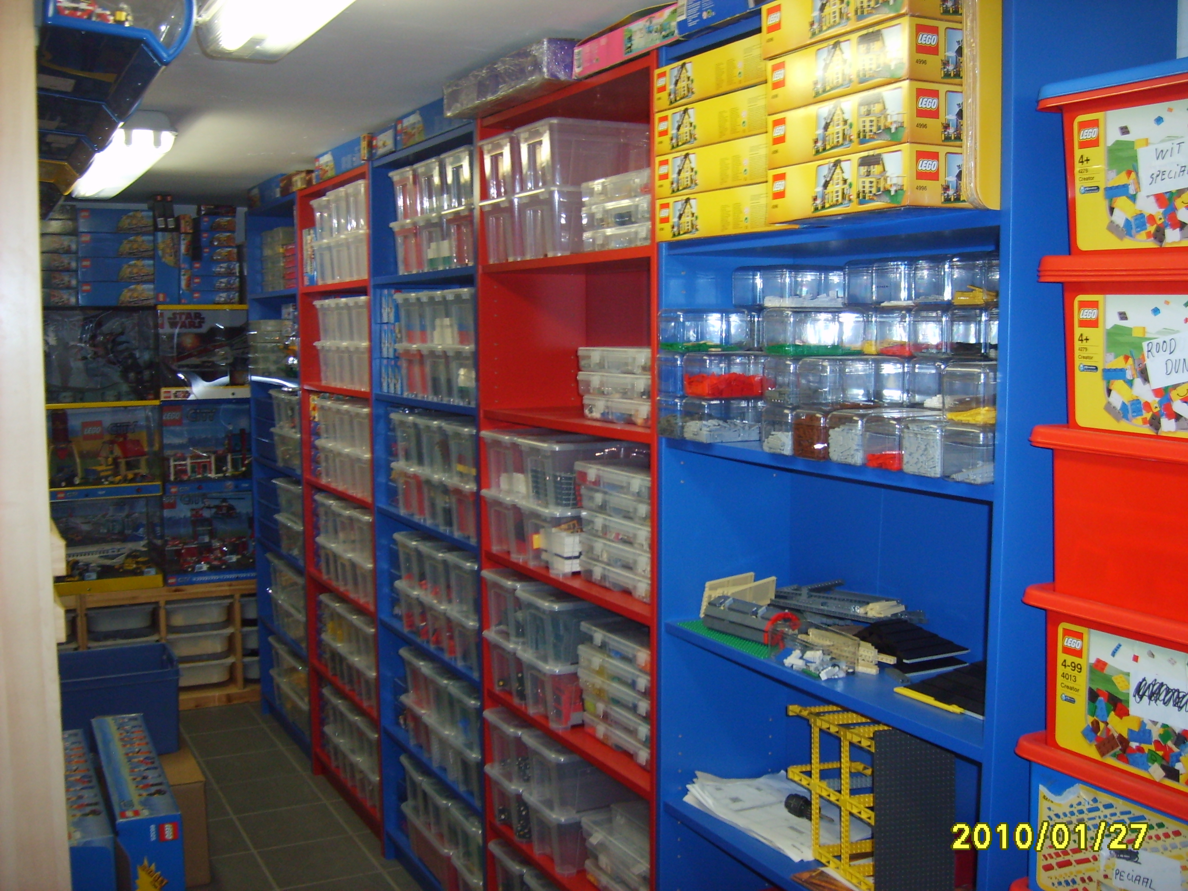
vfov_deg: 40.7
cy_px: 446
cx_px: 594
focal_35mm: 35
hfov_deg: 52.6
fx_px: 1201
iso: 100
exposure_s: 1/45
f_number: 2.8
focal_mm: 5.8
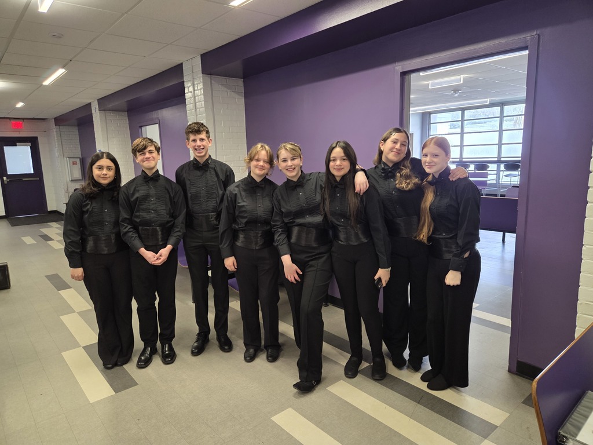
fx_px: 394
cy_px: 222
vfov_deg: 58.9
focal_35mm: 23
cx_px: 296
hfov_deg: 73.9
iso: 400
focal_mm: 5.4
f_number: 1.8
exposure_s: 1/120
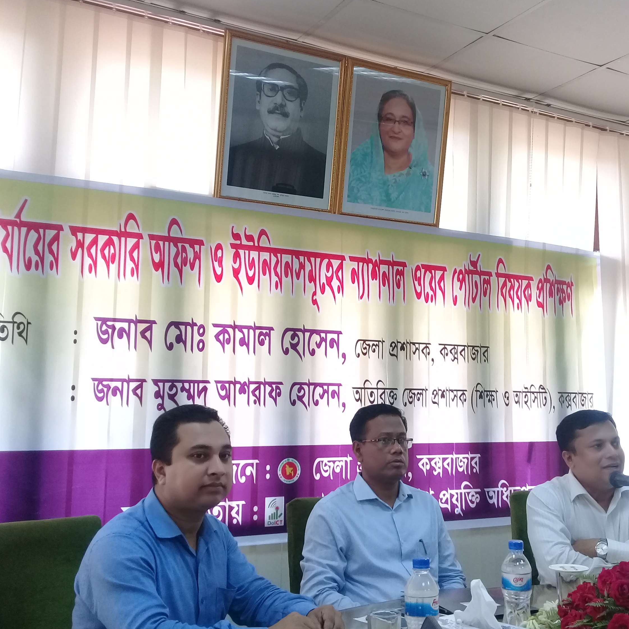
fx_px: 822
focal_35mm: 40
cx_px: 360
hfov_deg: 41.8
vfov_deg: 41.9
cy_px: 305
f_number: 2.2
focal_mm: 3.3
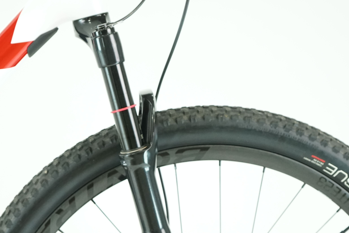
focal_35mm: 77
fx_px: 746
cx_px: 143
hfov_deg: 26.3
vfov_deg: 17.5
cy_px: 198
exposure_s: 1/200
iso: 2500
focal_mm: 40
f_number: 5
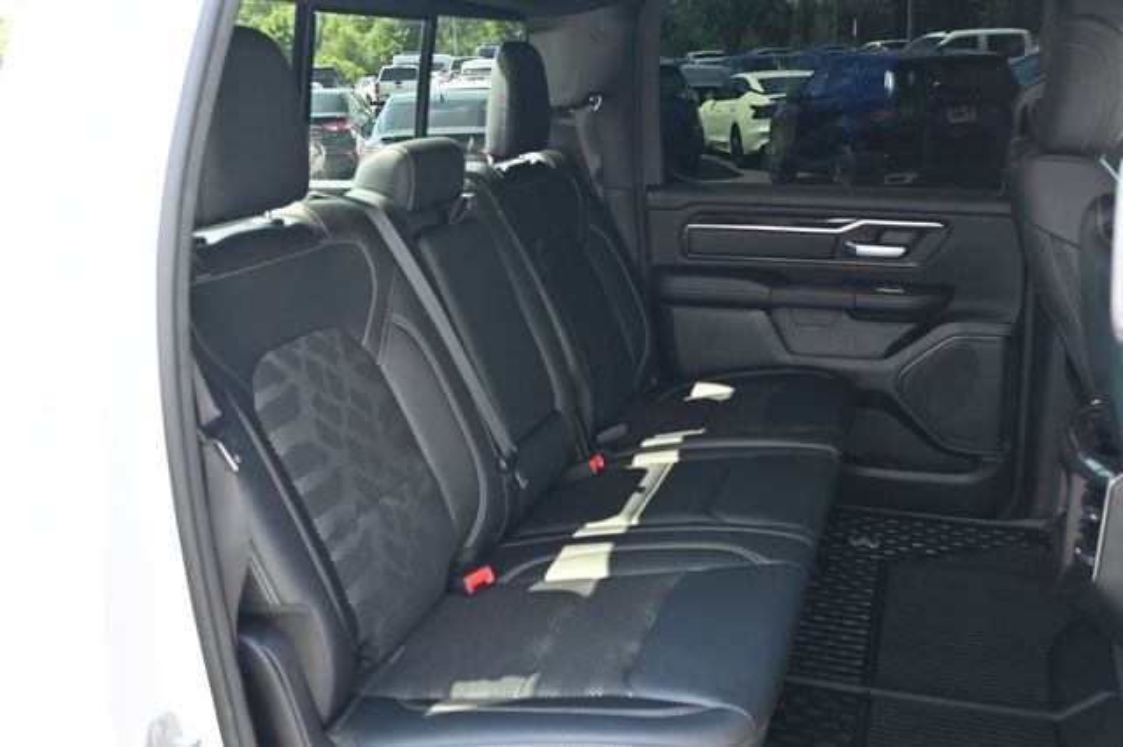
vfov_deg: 39.1
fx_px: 1052
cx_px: 562
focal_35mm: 34
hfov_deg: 56.2
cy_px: 374
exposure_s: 1/160
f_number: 4
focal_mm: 22.5
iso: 400
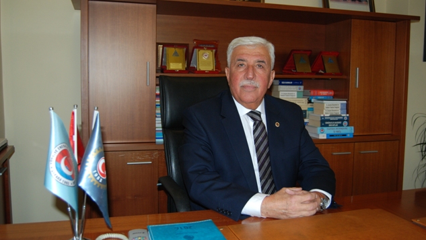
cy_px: 109
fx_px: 395
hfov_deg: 56.6
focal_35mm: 35
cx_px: 215
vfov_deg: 33.7
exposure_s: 1/60
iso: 400
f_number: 4
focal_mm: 22
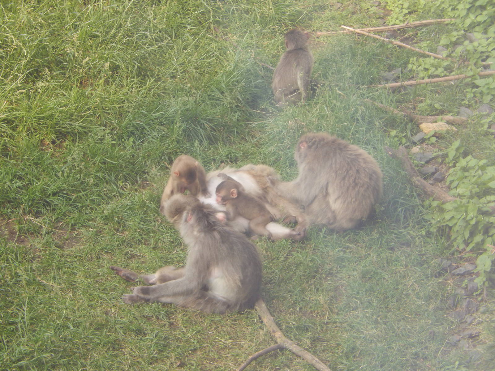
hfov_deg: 11.7
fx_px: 2417
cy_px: 186
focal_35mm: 169
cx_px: 248
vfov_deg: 8.8
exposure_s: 1/50
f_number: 5.7
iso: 125
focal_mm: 30.3
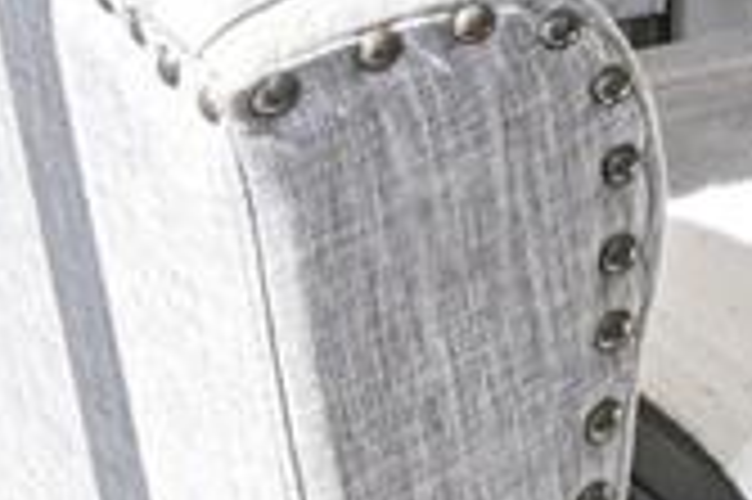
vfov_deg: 12.8
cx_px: 1427
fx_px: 1920
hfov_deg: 17.2
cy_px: -536
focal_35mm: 92
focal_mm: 10
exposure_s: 1/30
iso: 800
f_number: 8
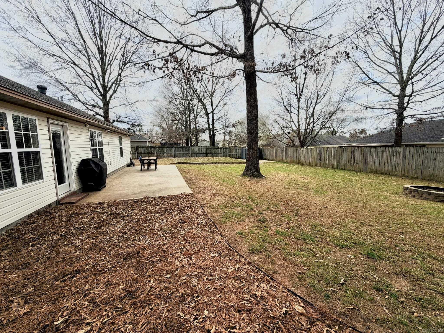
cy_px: 166
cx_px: 222
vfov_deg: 85.7
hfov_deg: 102.1
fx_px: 180
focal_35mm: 14
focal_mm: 2.22
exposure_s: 1/770
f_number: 2.2
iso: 32
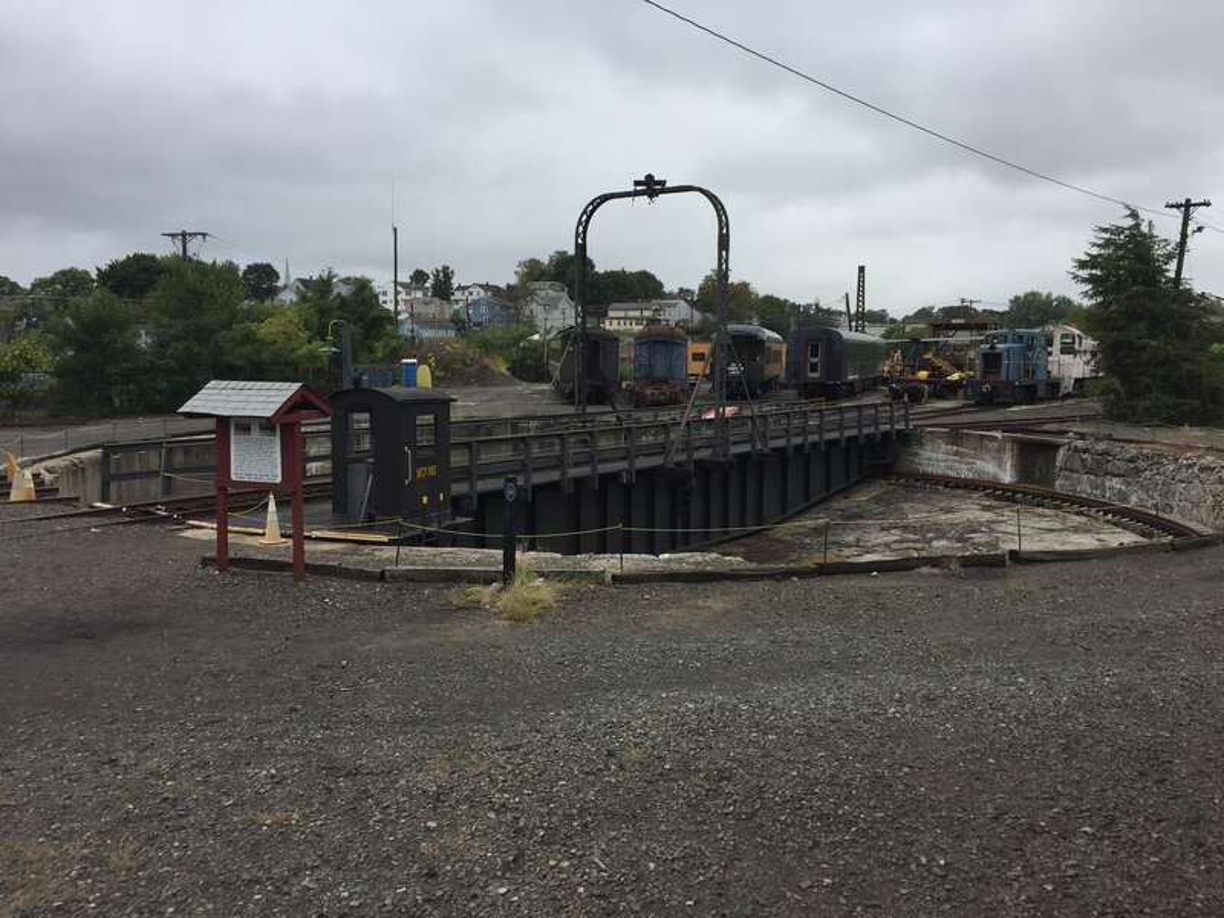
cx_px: 612
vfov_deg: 48.2
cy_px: 459
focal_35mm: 29
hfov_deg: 61.7
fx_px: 1025
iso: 32
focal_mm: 4.15
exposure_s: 1/860
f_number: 2.2
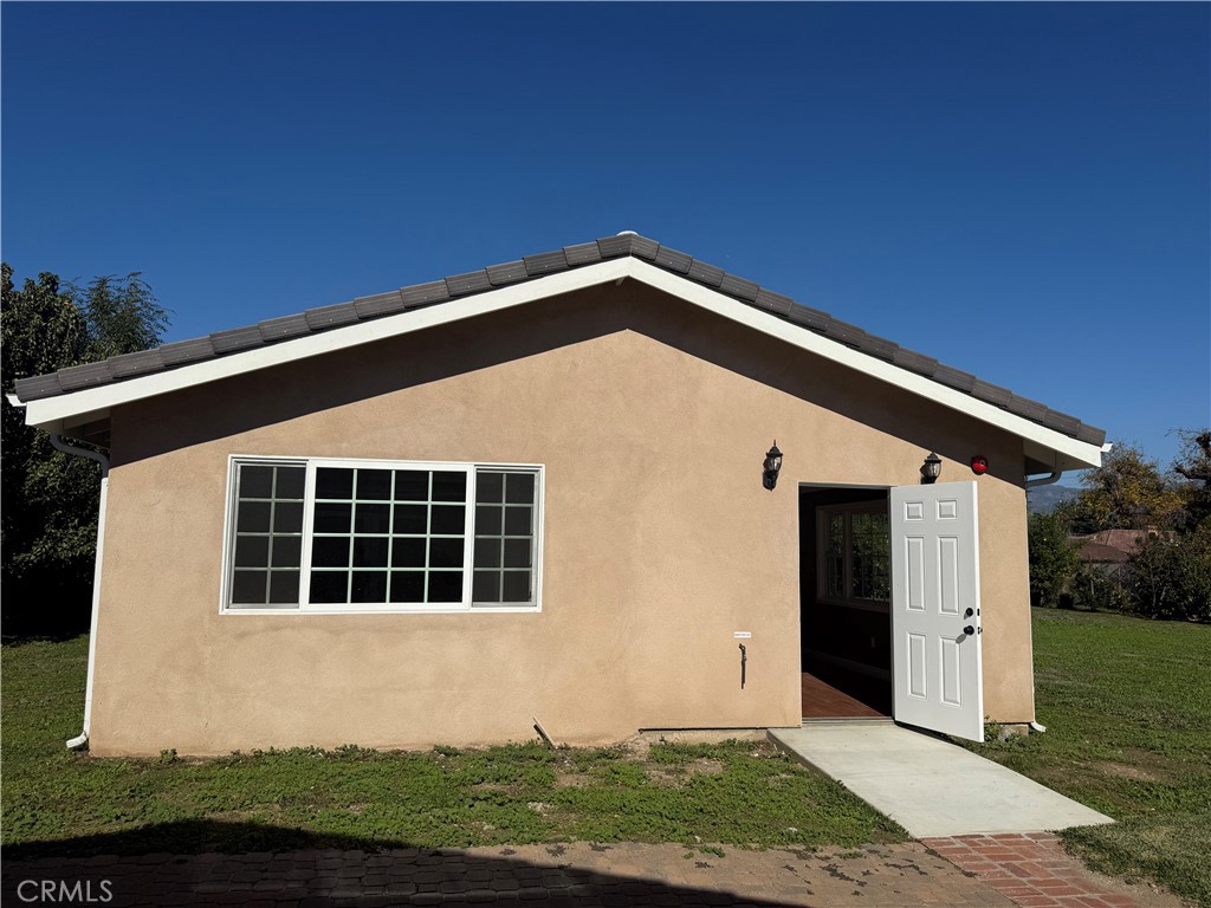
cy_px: 454
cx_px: 606
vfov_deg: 56.8
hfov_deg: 71.6
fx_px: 840
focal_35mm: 24
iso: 80
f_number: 1.78
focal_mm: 6.76
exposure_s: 1/11905
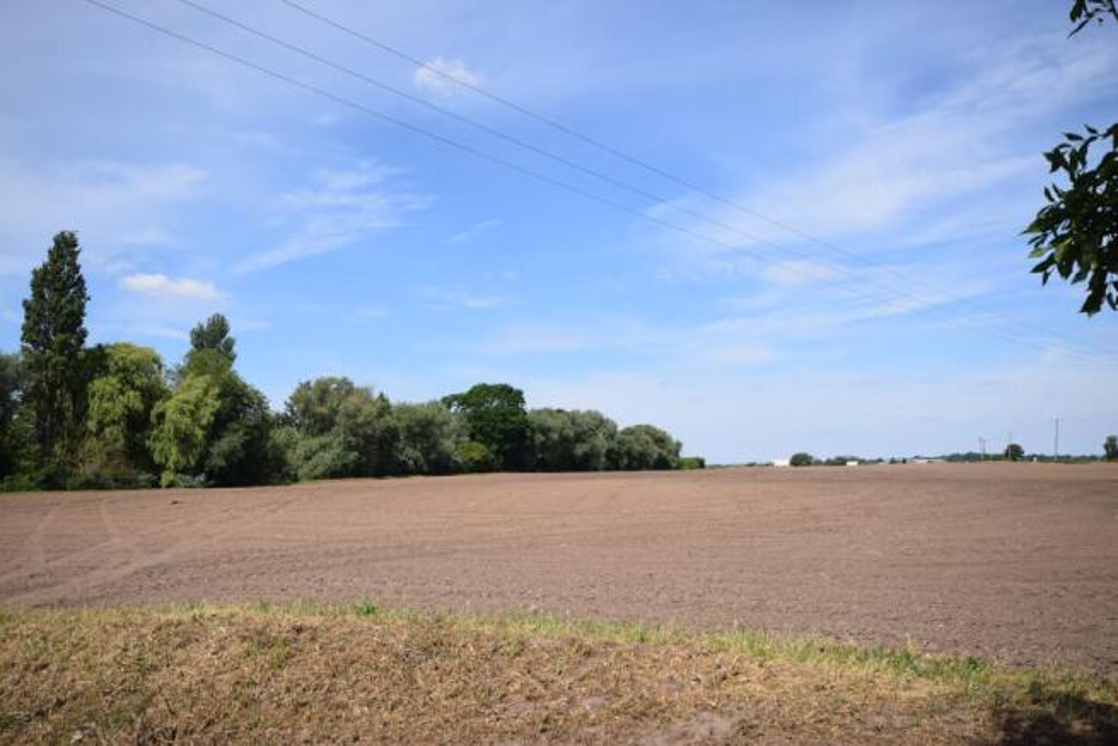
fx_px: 932
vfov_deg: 43.6
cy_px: 373
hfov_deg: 61.9
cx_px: 559
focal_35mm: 30
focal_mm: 20
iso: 200
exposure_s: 1/400
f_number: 10
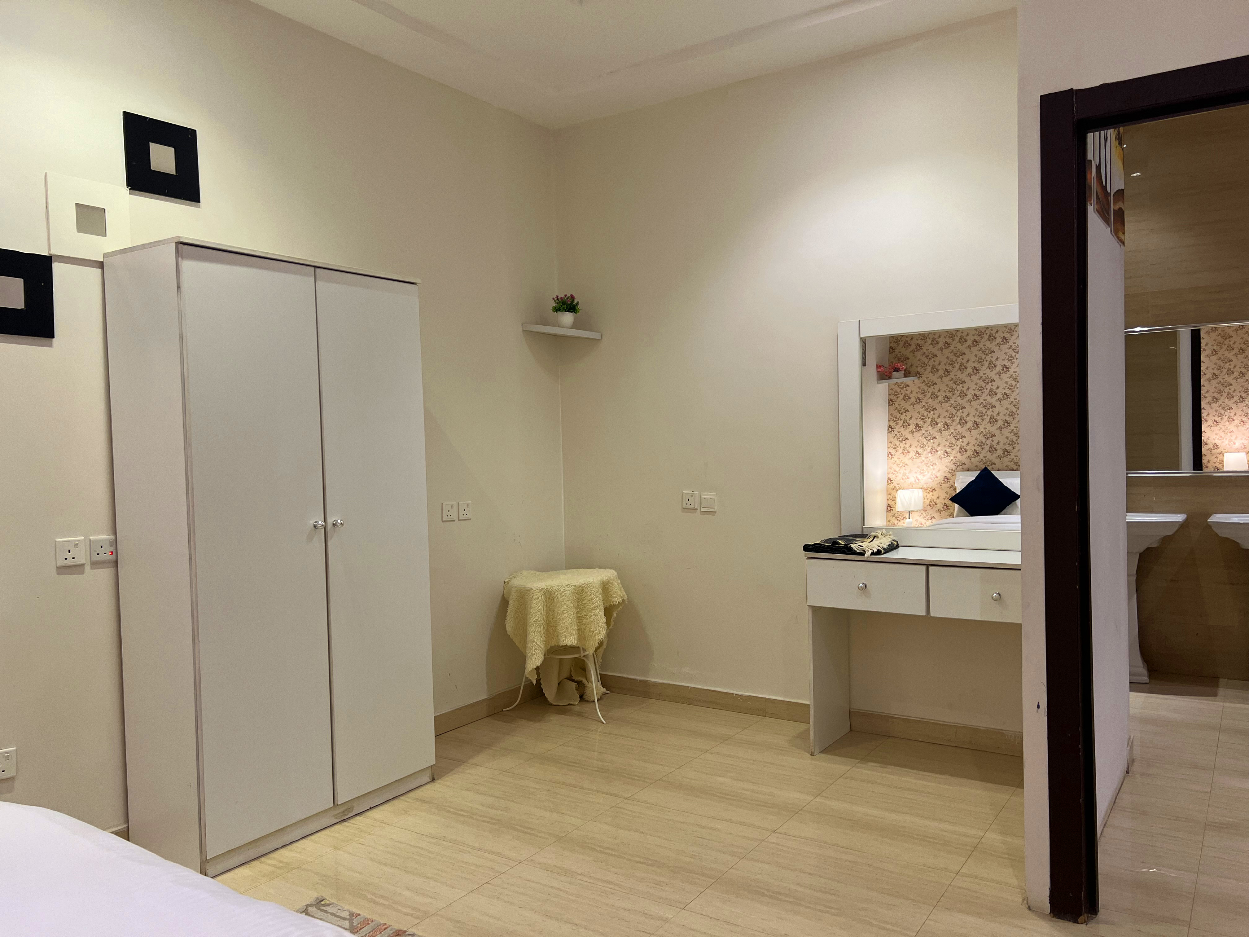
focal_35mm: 26
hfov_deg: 67.3
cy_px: 468
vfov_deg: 53.1
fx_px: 938
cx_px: 624
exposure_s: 1/60
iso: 125
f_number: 1.5
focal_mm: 5.7
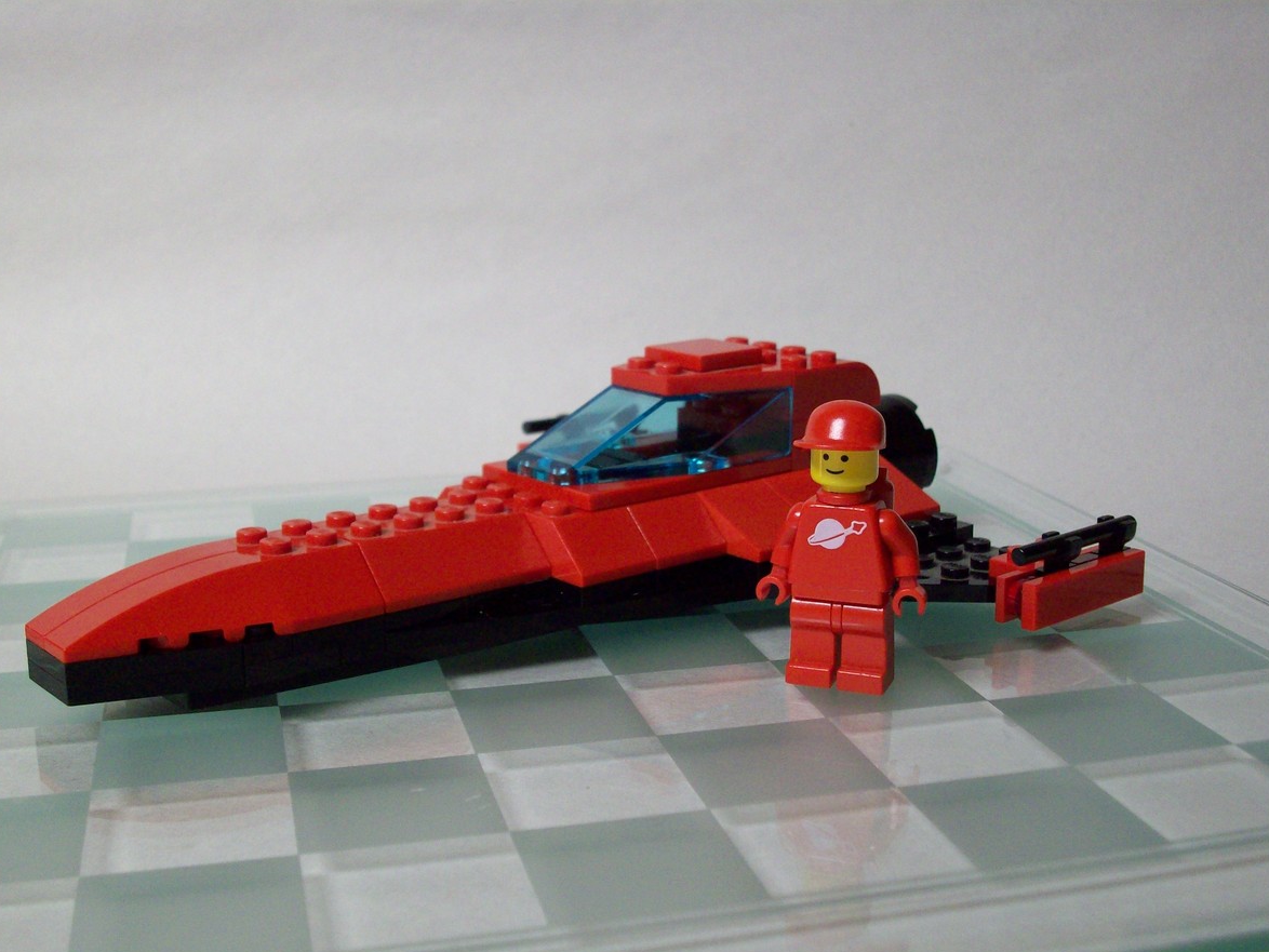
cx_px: 633
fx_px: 1723
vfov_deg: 30.9
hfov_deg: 40.4
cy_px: 485
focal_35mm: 47
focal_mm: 7.6
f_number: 3.1
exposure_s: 1/19.8
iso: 160
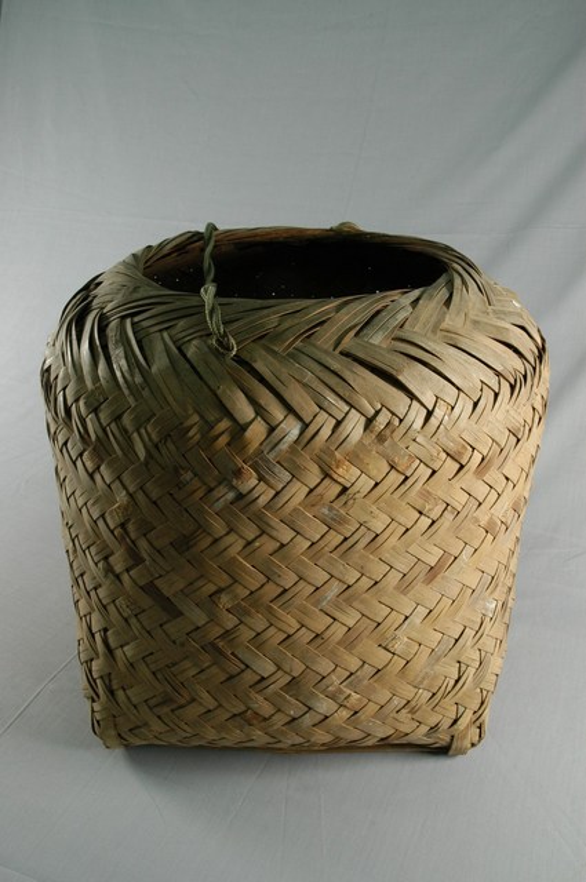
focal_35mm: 33
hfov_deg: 39.9
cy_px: 441
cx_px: 293
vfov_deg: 57.3
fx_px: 808
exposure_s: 1/6
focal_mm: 22
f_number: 10
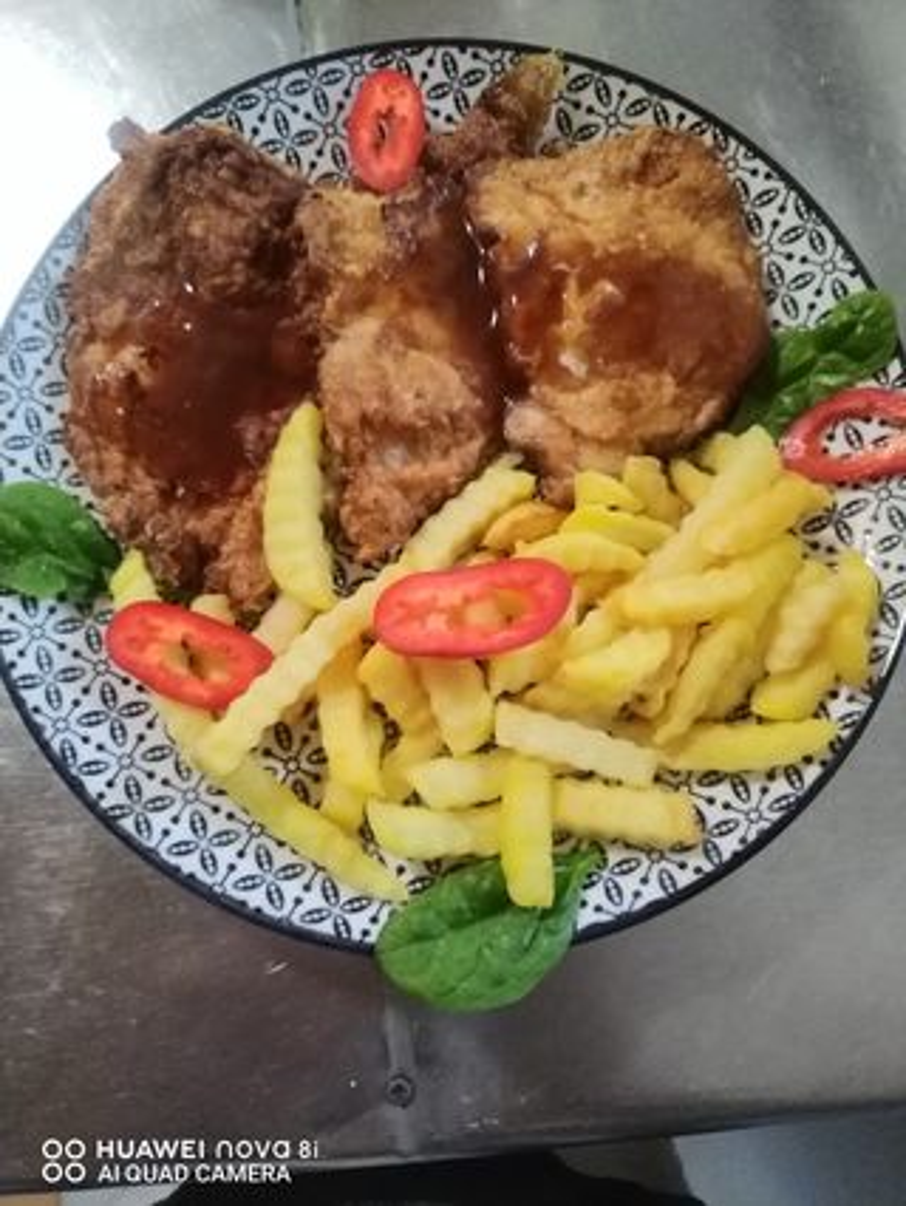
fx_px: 941
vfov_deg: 65.3
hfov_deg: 51.4
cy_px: 603
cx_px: 453
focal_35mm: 27
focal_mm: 4.95
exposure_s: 1/14.3
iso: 1844
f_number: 1.9
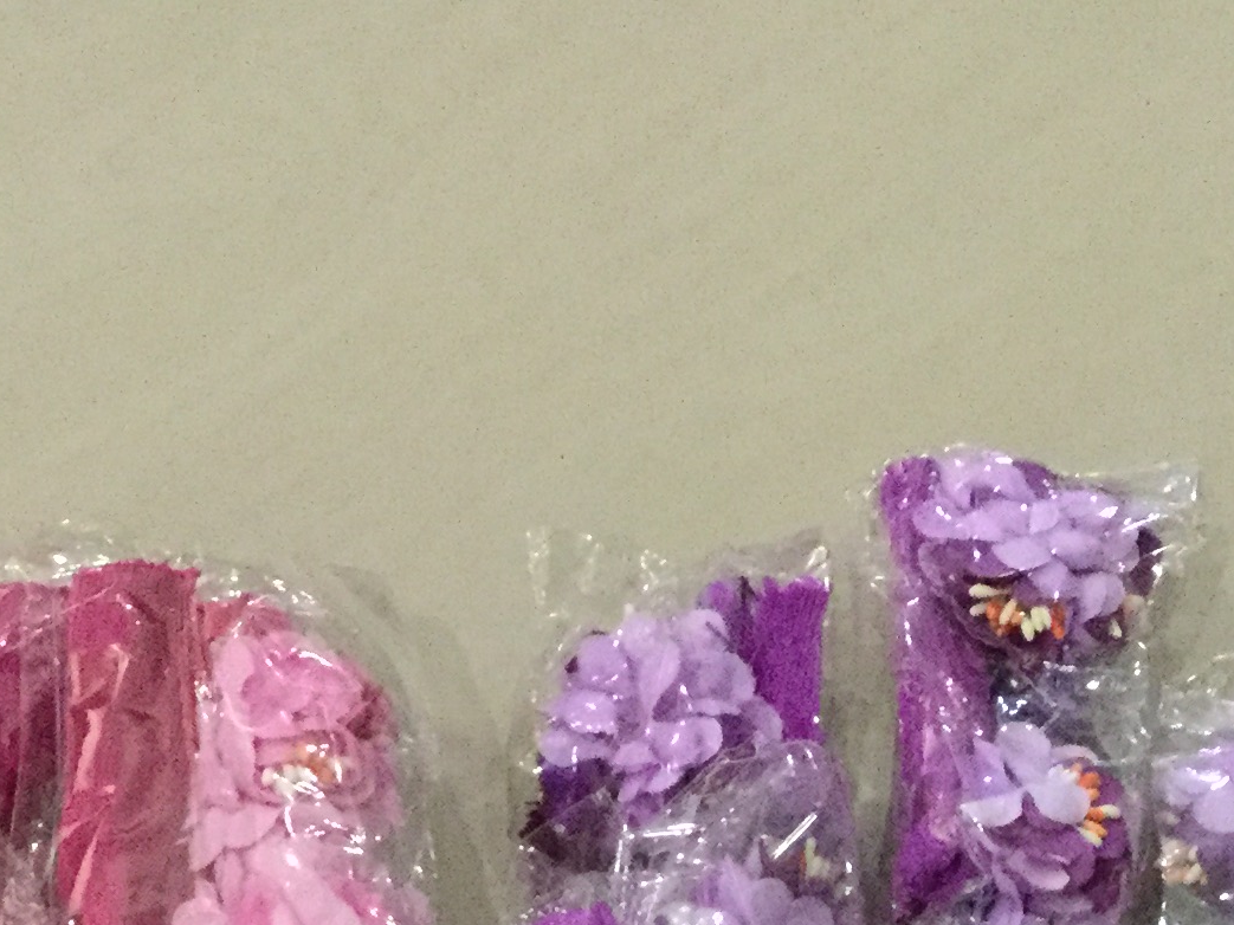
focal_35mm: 97
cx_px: 610
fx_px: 3457
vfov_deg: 14.3
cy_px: 1372
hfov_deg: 20.2
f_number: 2.4
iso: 320
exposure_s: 1/17
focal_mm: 3.3
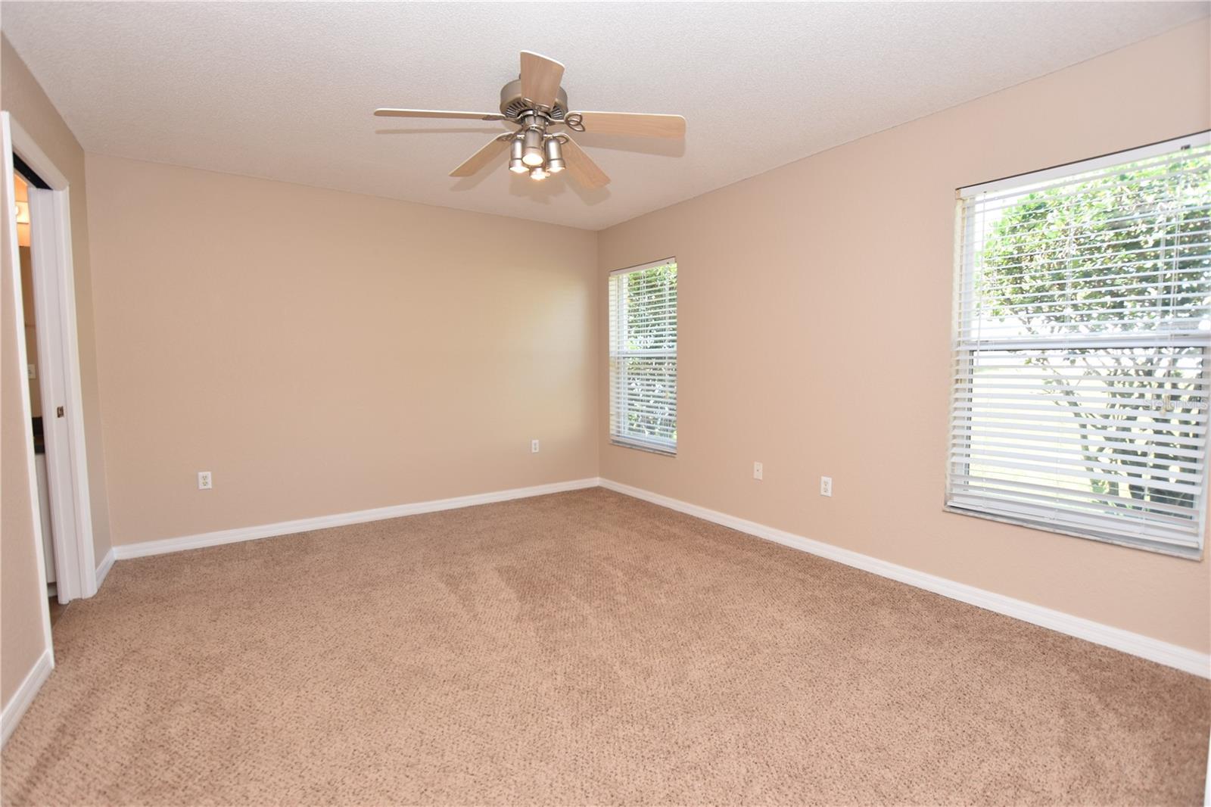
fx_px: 504
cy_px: 404
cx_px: 606
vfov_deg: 77.3
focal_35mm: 15
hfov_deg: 100.4
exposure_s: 1/80
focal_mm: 10
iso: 200
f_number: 4.5
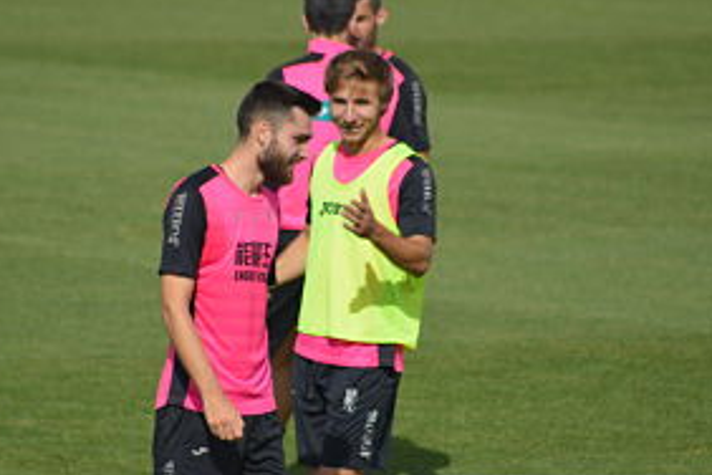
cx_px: 303
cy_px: 291
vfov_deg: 2.2
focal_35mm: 638
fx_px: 12617
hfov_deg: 3.2
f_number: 5.6
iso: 280
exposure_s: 1/2000
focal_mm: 300
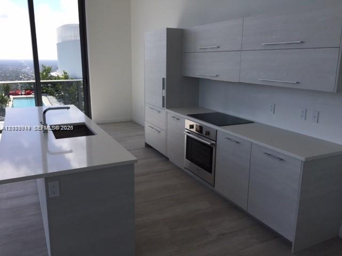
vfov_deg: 48.2
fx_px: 287
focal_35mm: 29
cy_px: 128
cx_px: 171
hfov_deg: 61.7
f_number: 2.2
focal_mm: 4.15
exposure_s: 1/476
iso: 32
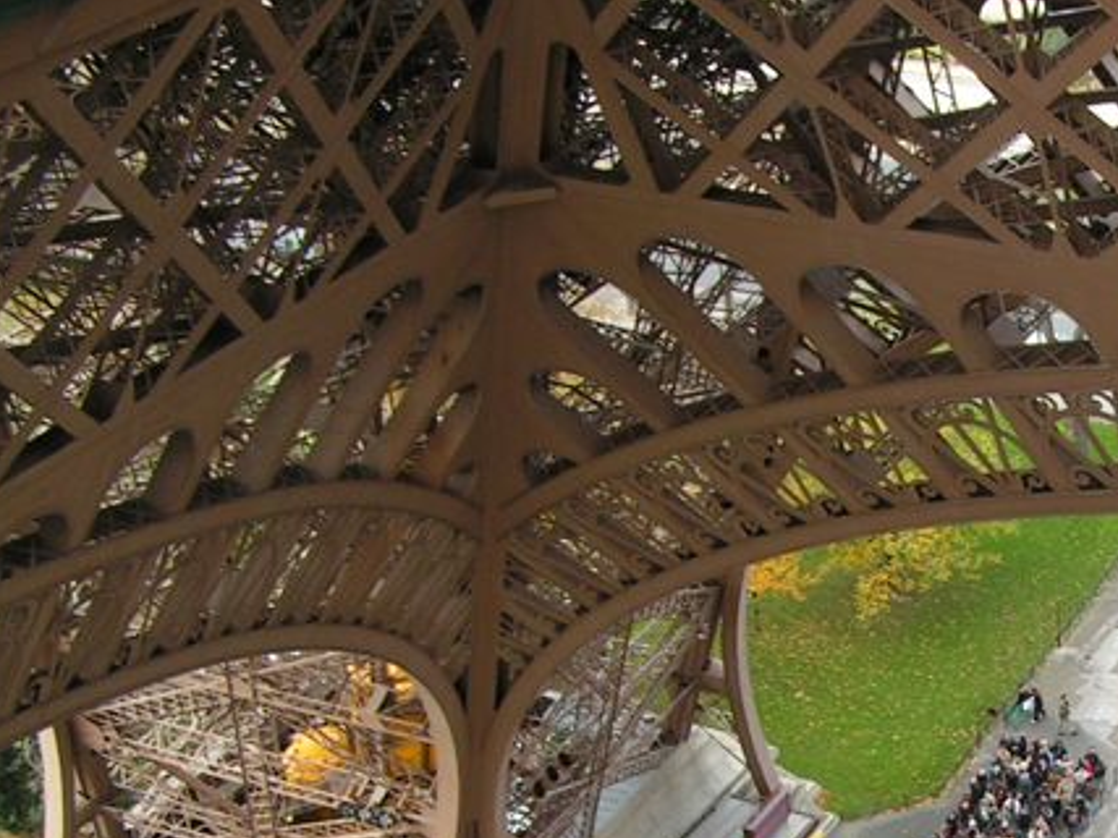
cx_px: 1043
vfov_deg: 19.0
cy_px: 749
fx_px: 2454
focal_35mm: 76
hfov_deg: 24.8
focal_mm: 6.3
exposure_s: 1/50
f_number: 4
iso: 50
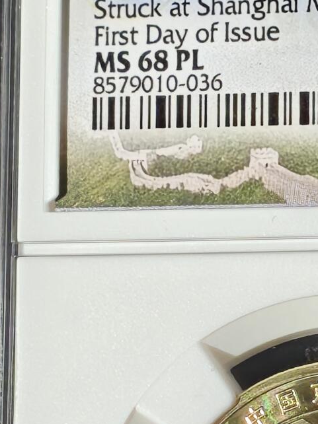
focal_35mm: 286
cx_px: 322
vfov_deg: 6.9
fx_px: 3505
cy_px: 340
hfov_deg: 5.2
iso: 50
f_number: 1.5
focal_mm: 4.94
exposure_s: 1/3204
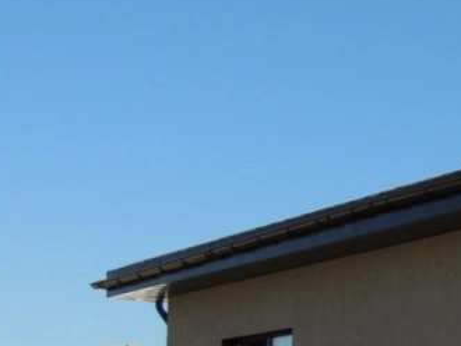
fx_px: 1519
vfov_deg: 12.8
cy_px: 356
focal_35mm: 114
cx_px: 796
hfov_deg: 15.2
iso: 100
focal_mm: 5.3
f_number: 3.1
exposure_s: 1/1600
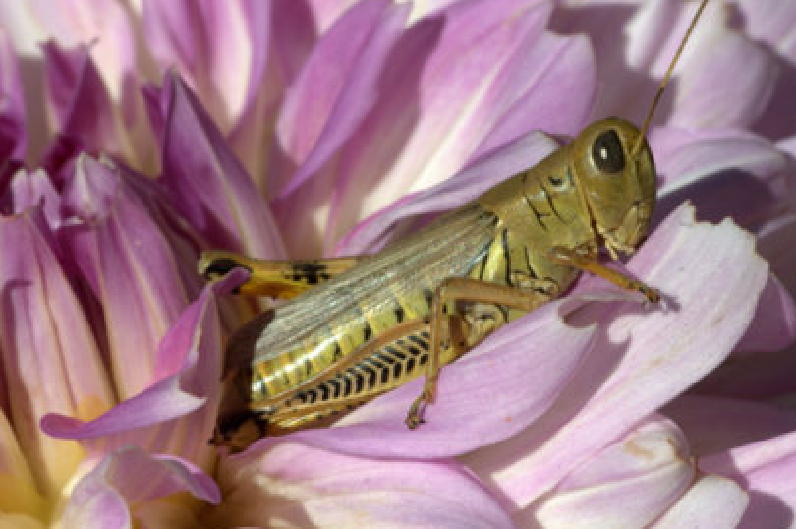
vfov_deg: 5.0
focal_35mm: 276
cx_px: 464
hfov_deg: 7.5
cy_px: 257
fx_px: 6086
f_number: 18
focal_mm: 155
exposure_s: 1/800
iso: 800
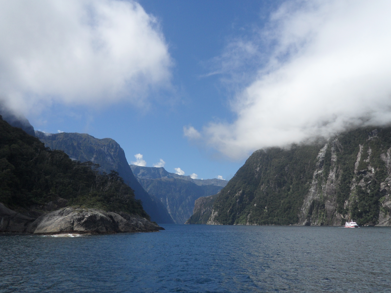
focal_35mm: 31
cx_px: 210
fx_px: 350
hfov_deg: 58.3
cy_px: 132
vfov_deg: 45.4
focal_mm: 4.9
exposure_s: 1/180
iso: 80
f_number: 9.1
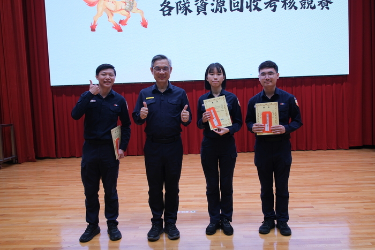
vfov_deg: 40.0
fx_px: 344
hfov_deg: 57.2
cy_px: 125
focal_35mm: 33
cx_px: 188
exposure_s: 1/100
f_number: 2.8
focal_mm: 21.7
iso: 500
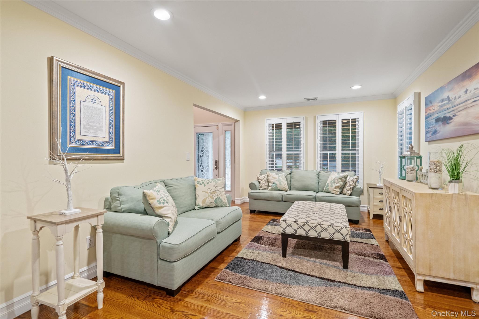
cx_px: 240
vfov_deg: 73.7
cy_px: 160
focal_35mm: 16
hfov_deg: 96.7
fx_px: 213
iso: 1600
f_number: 5.6
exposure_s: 1/10
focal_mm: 16
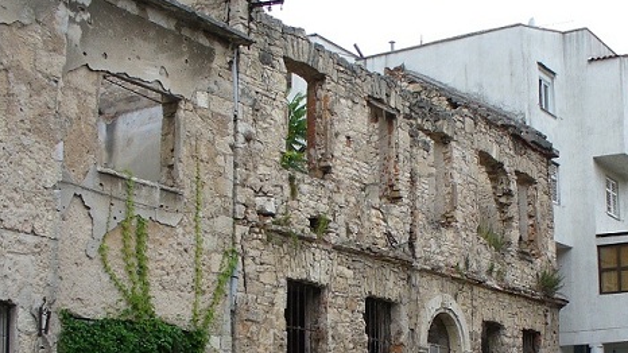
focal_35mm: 62
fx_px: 1032
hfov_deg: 33.6
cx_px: 410
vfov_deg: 19.1
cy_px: 309
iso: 80
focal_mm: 6.1
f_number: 2.8
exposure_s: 1/160
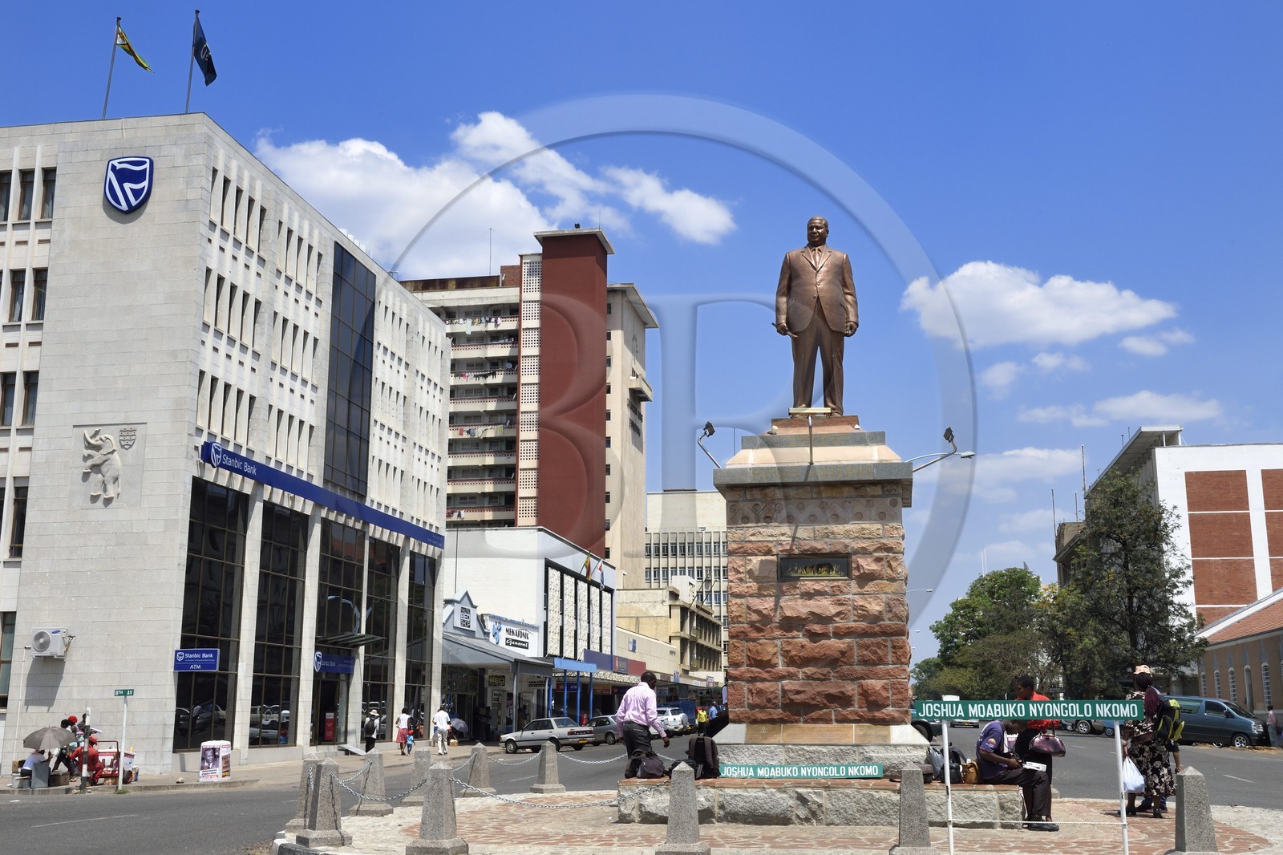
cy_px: 428
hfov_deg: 50.7
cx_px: 642
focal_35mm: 38
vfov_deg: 35.0
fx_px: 1354
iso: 400
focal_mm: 38
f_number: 18
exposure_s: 1/320
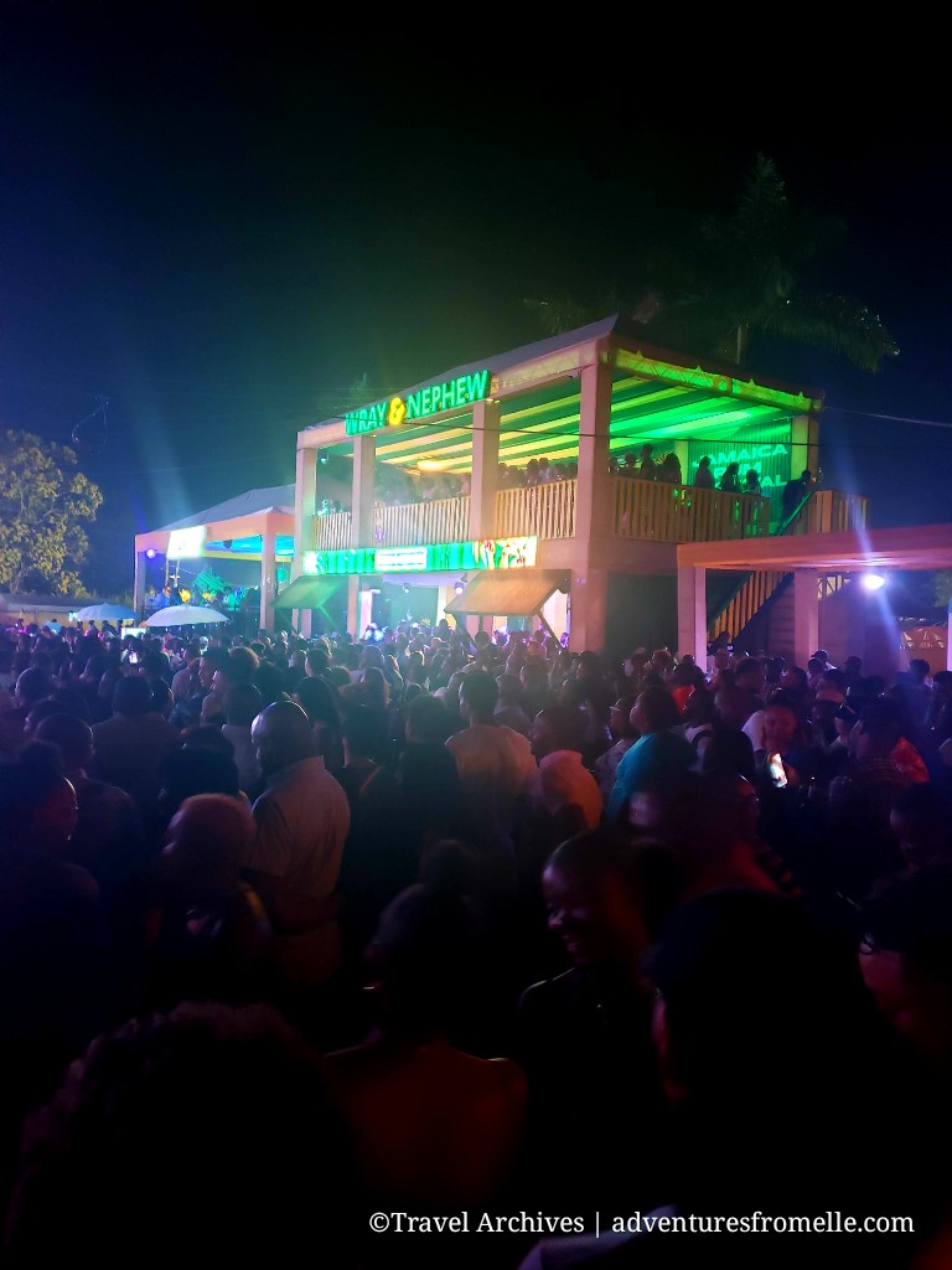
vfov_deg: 67.3
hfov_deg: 53.1
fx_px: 953
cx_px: 476
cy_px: 635
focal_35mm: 26
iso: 250
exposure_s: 1/15
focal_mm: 4.3
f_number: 1.5
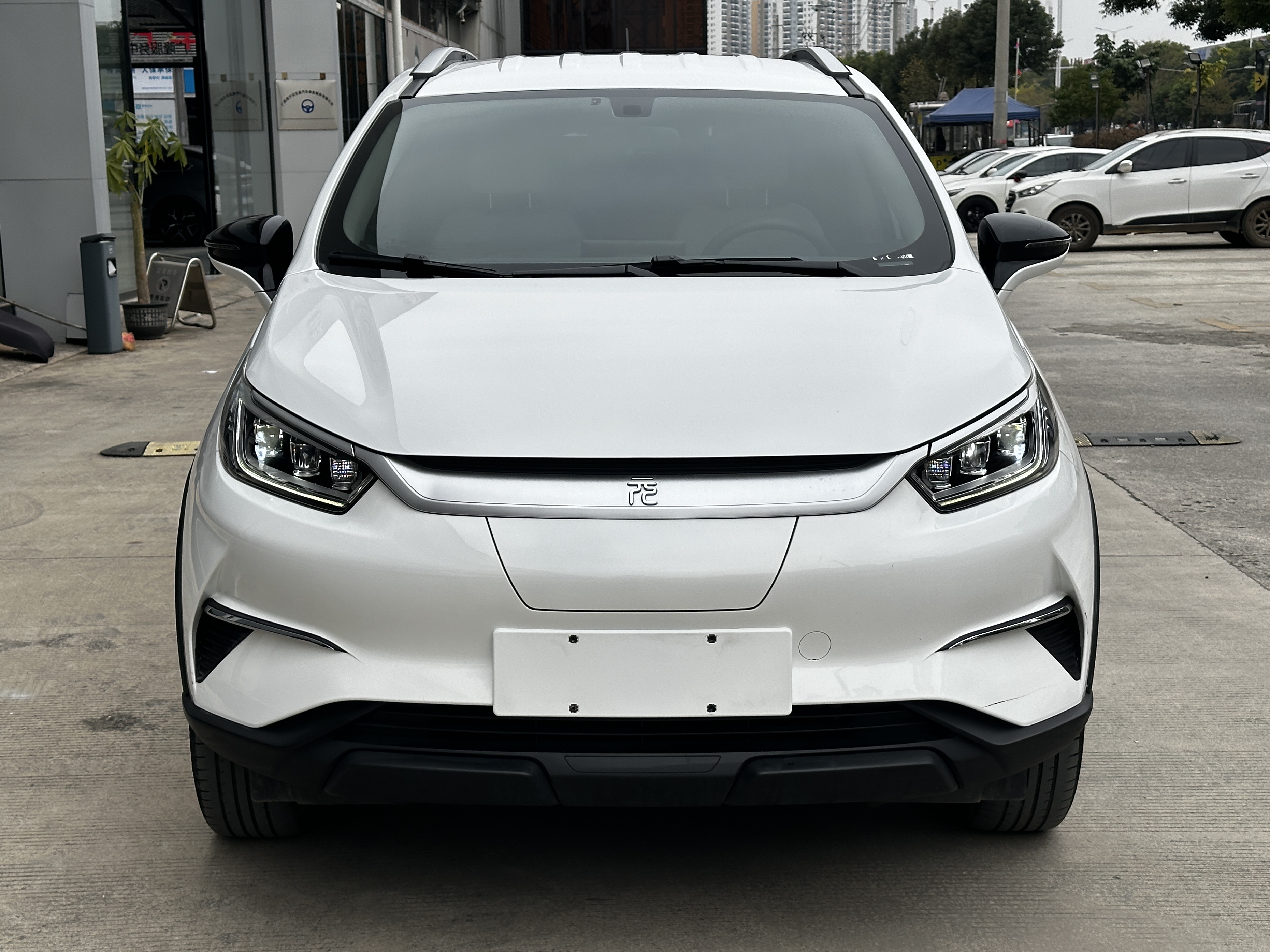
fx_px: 1908
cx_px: 631
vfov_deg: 28.0
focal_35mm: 52
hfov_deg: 36.8
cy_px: 462
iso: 64
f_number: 1.78
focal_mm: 6.86
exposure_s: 1/2809
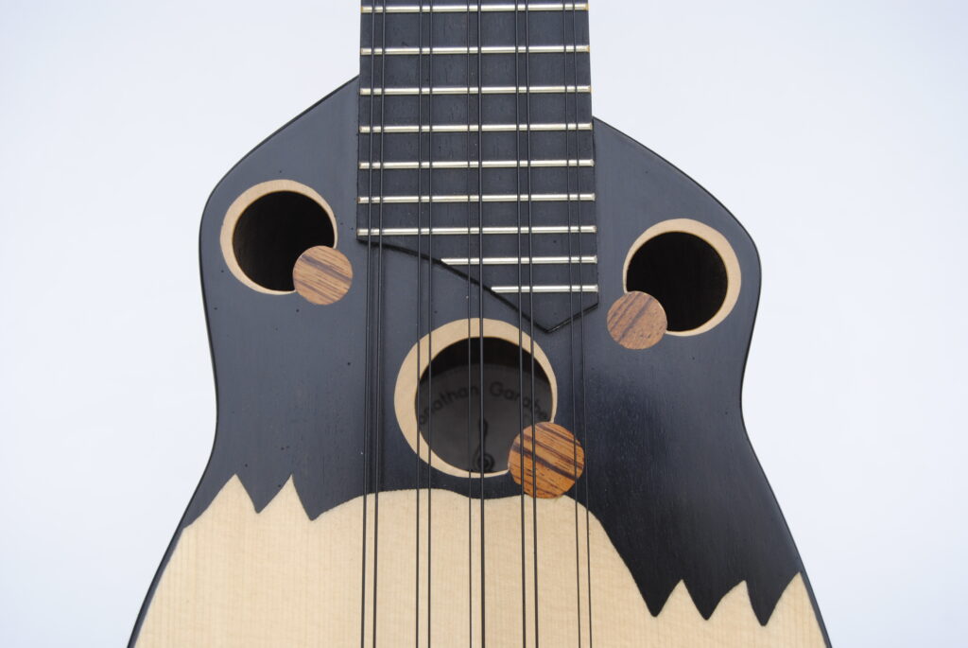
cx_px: 484
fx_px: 2019
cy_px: 324
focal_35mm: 75
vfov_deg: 18.2
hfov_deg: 27.0
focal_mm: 50
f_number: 7.1
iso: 100
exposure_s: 1/40
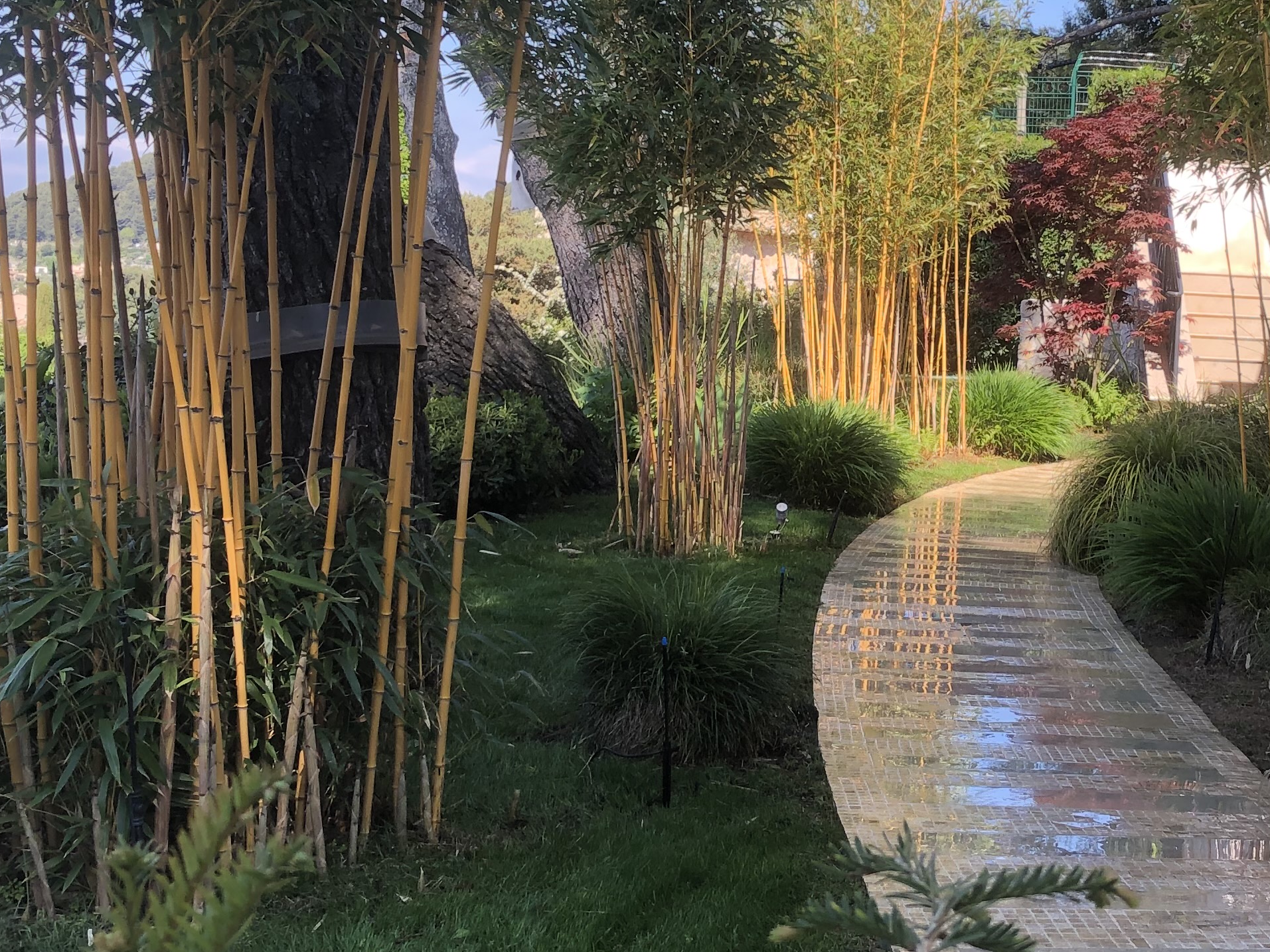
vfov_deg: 24.8
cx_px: 886
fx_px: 2165
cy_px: 377
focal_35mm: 59
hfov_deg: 32.3
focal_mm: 3.99
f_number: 1.8
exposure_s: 1/306
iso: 20
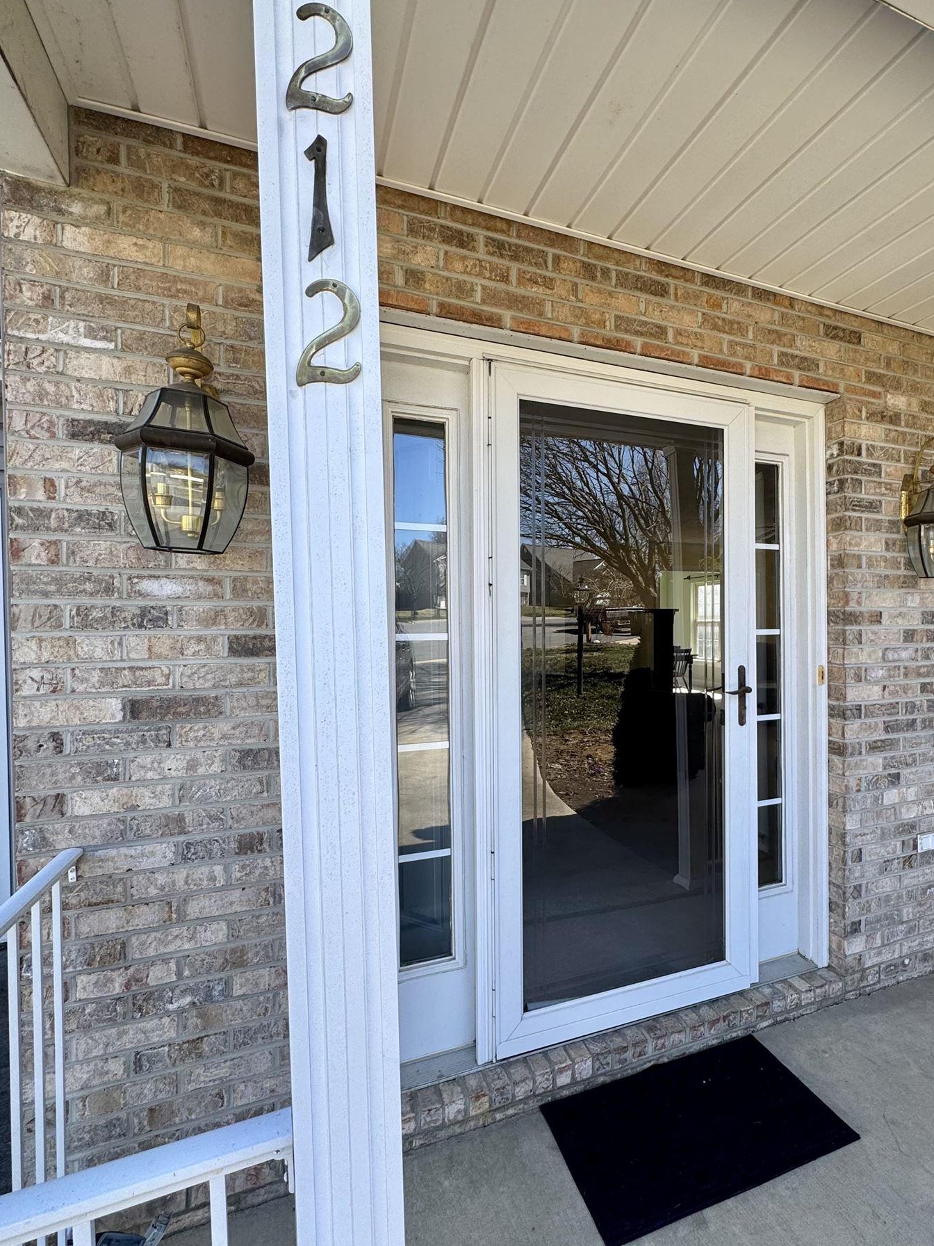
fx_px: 648
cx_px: 587
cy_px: 631
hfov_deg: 70.4
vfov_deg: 87.8
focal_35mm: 18
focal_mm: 2.22
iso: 40
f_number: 2.2
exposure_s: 1/352
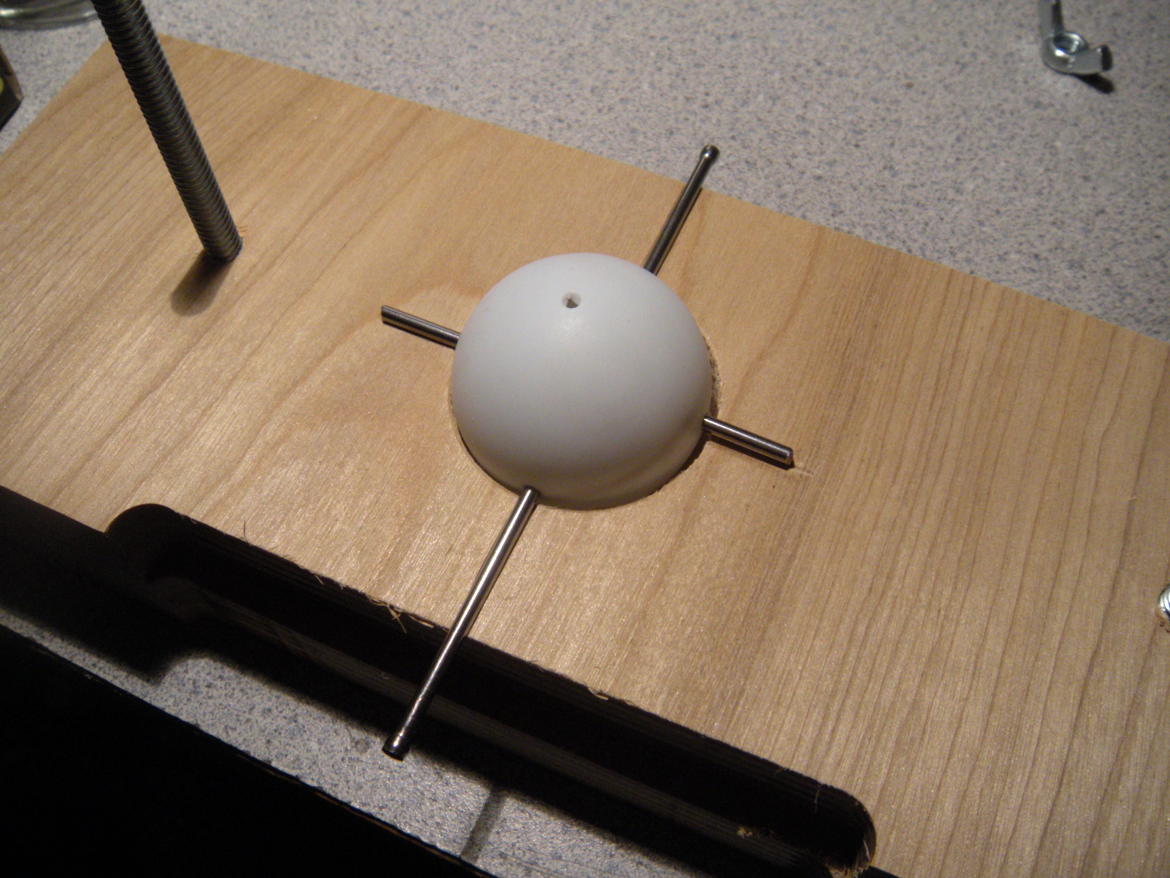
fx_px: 1183
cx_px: 585
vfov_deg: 40.7
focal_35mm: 35
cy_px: 439
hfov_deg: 52.6
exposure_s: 1/53.2
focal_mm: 5.9
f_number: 3.8
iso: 240
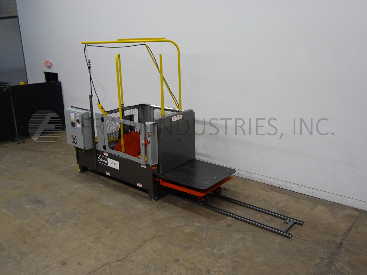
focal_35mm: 30
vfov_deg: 46.8
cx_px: 184
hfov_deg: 60.0
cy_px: 138
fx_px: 318
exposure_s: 1/30
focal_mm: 5.11
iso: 80
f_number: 4
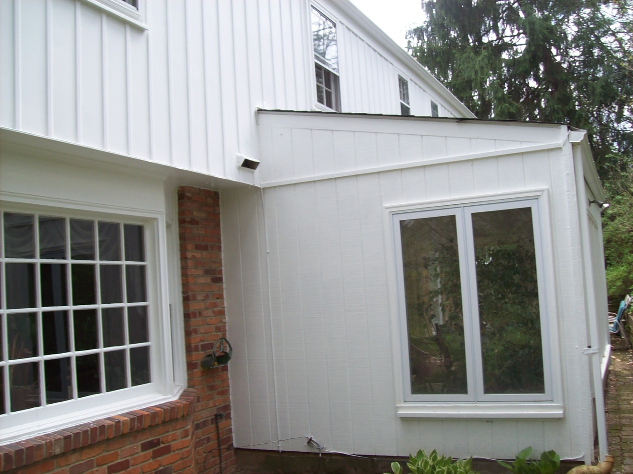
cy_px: 237
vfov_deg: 39.6
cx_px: 316
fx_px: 658
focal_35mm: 36
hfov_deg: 51.4
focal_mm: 6
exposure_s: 1/177
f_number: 2.7
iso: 80
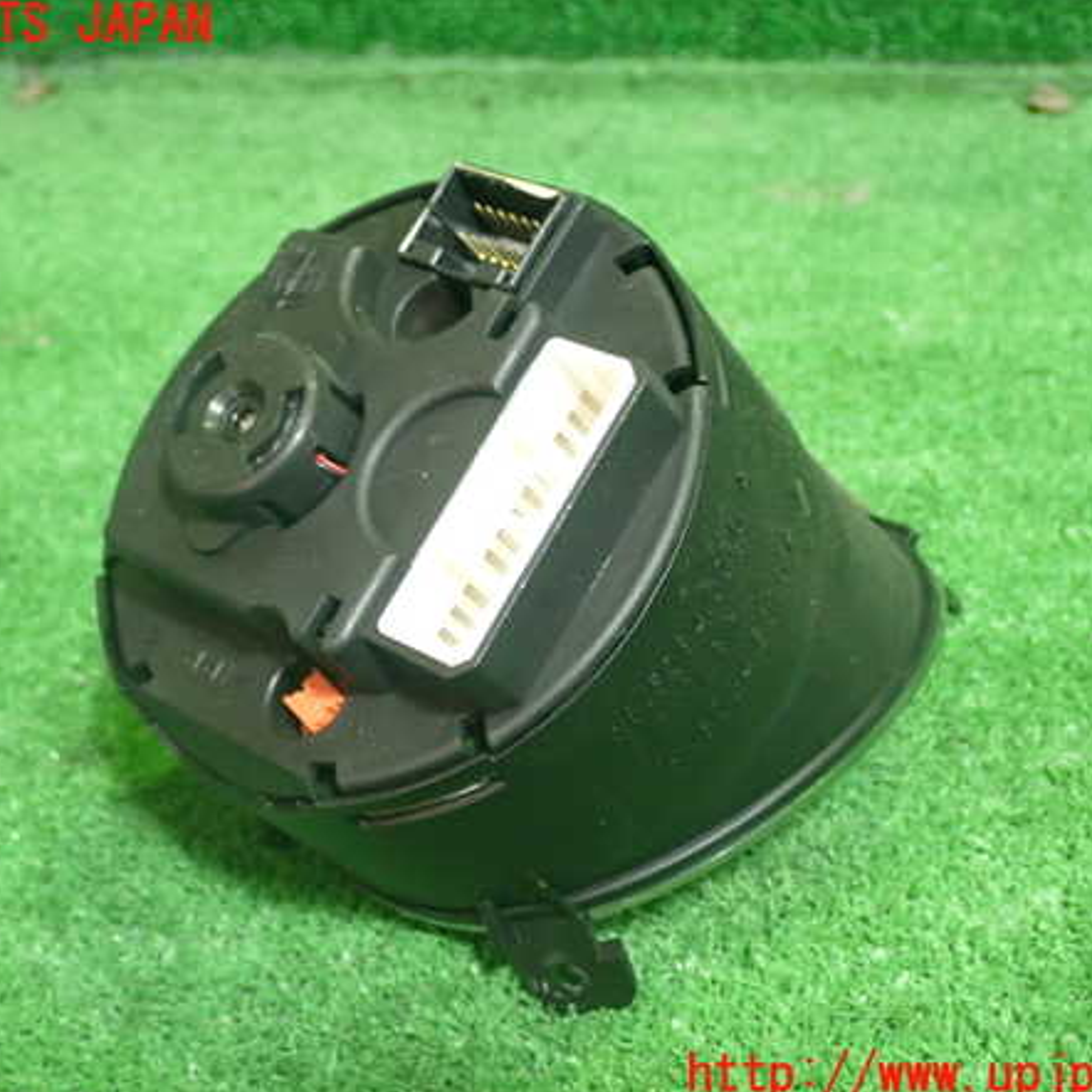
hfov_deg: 28.6
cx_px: 504
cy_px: 551
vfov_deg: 28.6
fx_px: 2141
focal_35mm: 60
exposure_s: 1/40
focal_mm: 9.01
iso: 800
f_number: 3.2
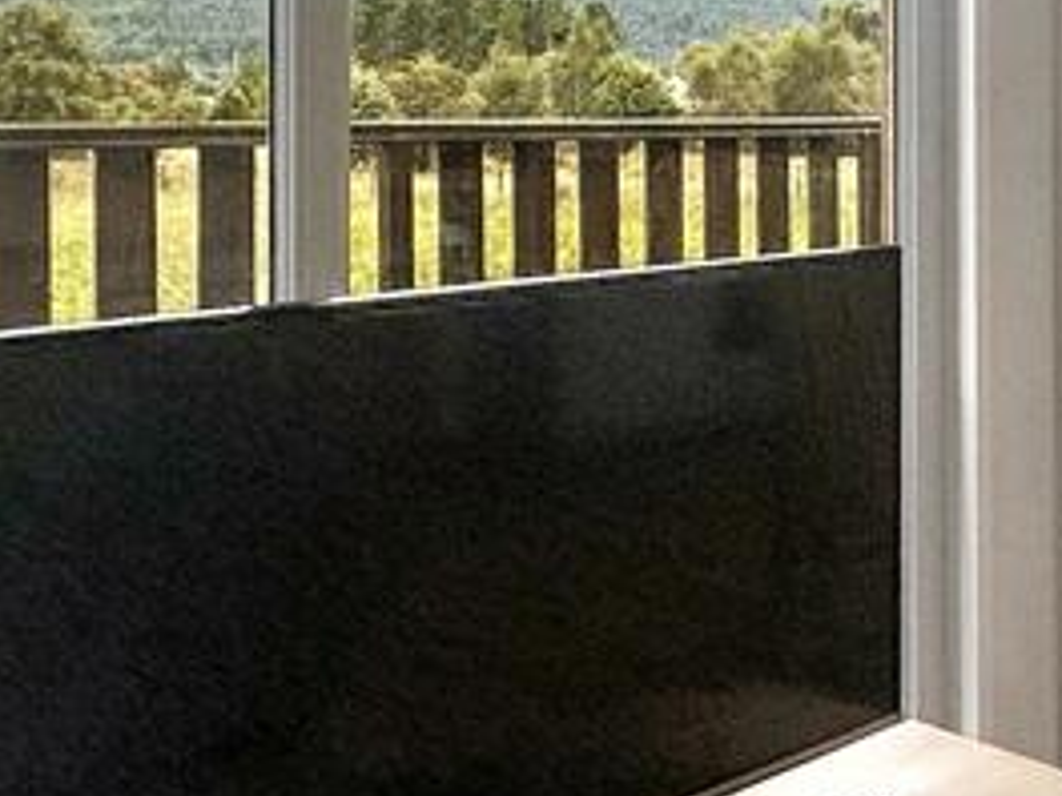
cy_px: 8
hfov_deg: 32.7
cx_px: 1106
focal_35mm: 53
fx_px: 1626
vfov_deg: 26.2
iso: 40
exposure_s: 1/371
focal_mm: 2.22
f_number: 2.2
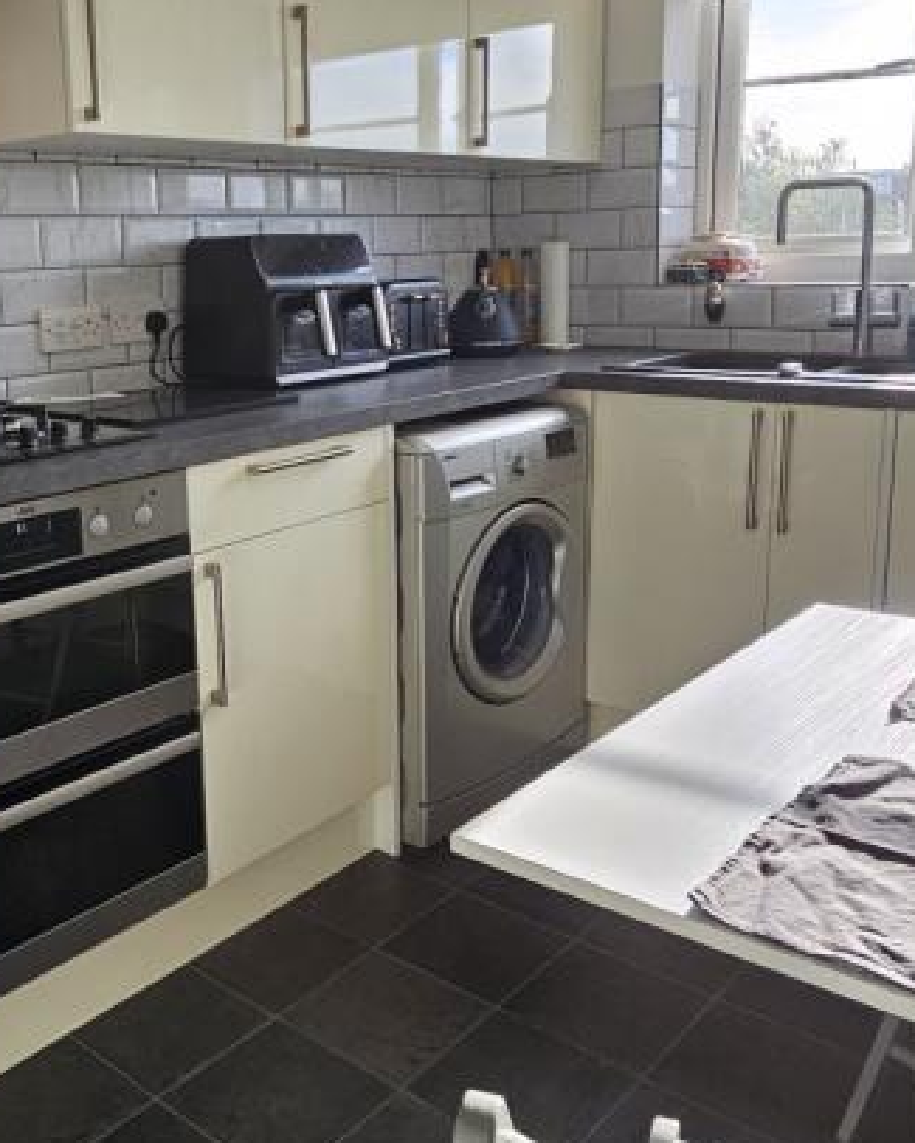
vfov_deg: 55.4
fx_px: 1083
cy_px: 484
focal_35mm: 32
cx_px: 276
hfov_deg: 44.8
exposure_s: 1/212
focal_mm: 2.2
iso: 50
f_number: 2.2
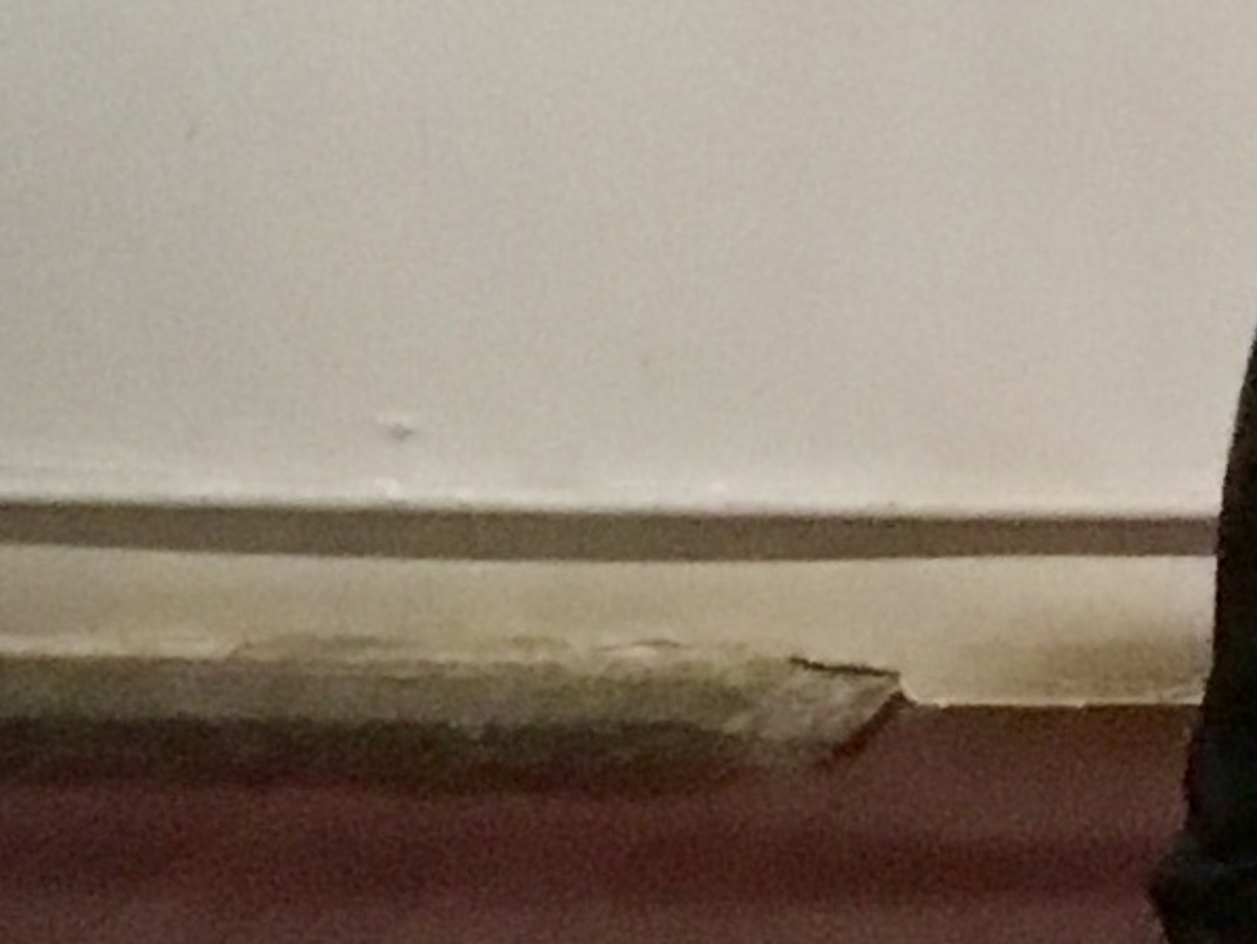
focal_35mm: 159
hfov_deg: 11.1
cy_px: -695
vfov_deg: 9.0
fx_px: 5775
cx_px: 2663
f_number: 2.4
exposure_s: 1/30
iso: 200
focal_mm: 3.3
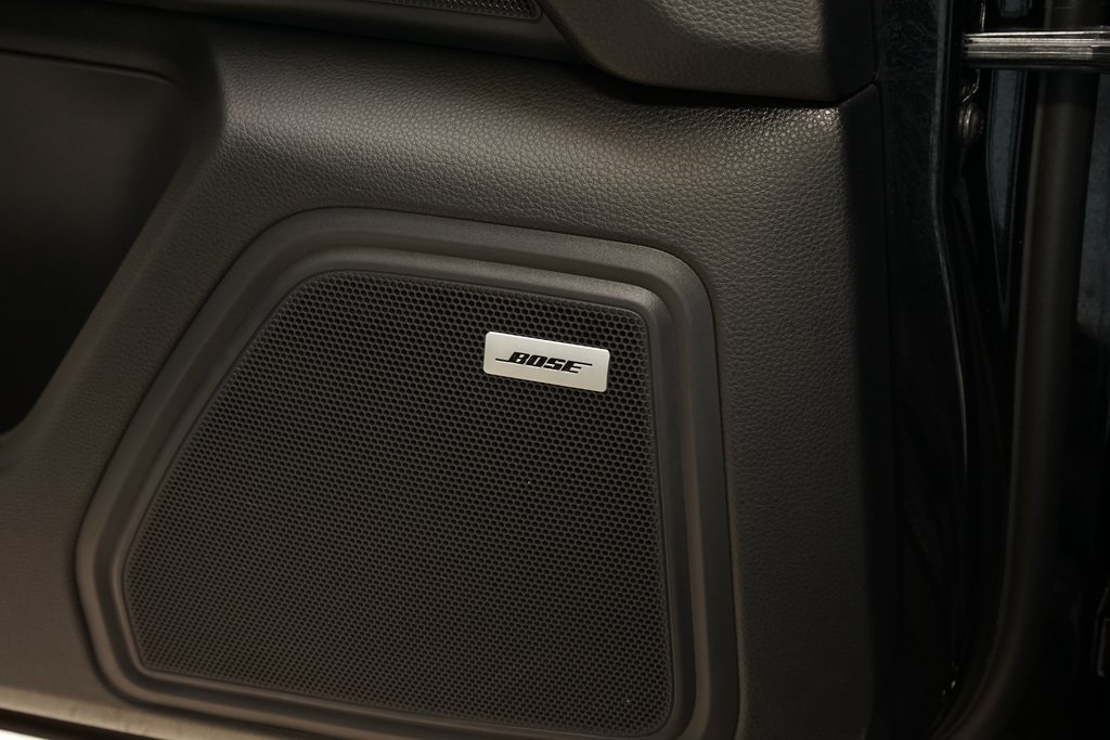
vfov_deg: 33.4
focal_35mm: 40
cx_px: 555
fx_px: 1233
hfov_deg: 48.5
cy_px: 370
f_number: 8
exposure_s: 1/60
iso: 1000
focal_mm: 40
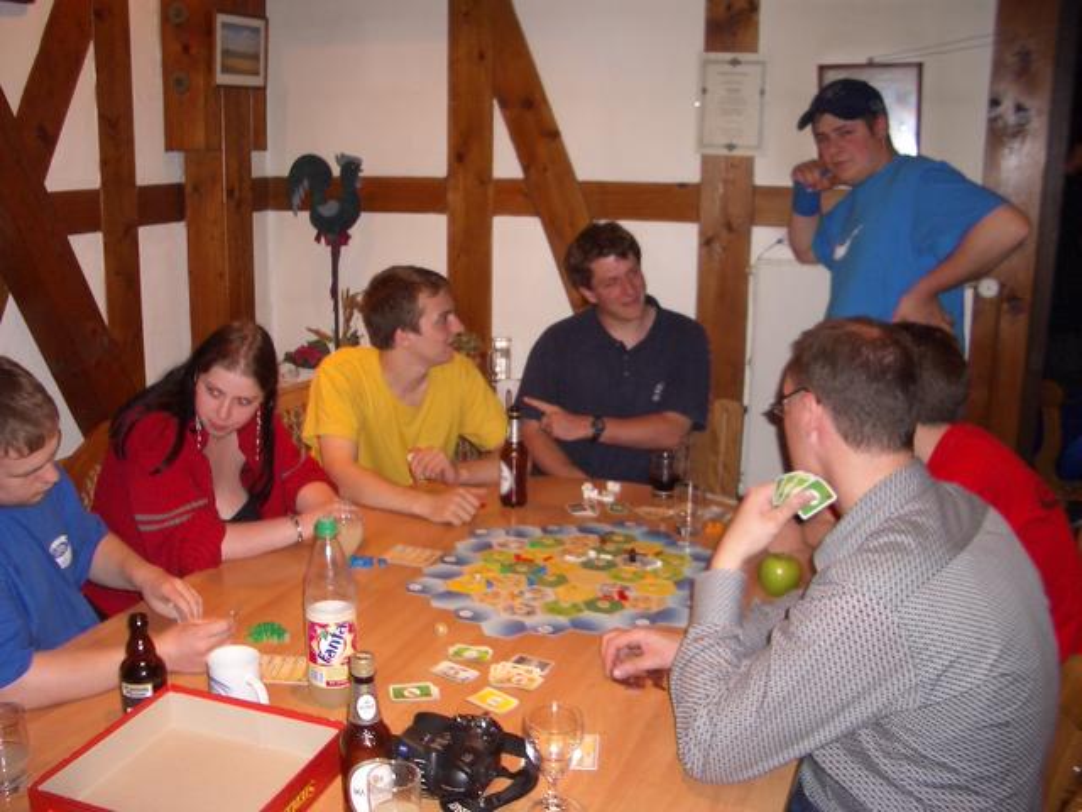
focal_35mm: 35
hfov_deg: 52.6
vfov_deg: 40.7
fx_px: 1094
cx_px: 541
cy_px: 406
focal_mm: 5.8
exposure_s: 1/40
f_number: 2.6
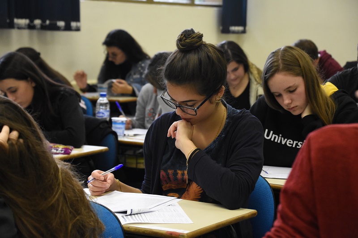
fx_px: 925
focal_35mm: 93
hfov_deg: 21.9
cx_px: 179
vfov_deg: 14.7
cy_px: 119
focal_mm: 62
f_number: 5
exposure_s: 1/250
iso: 3200
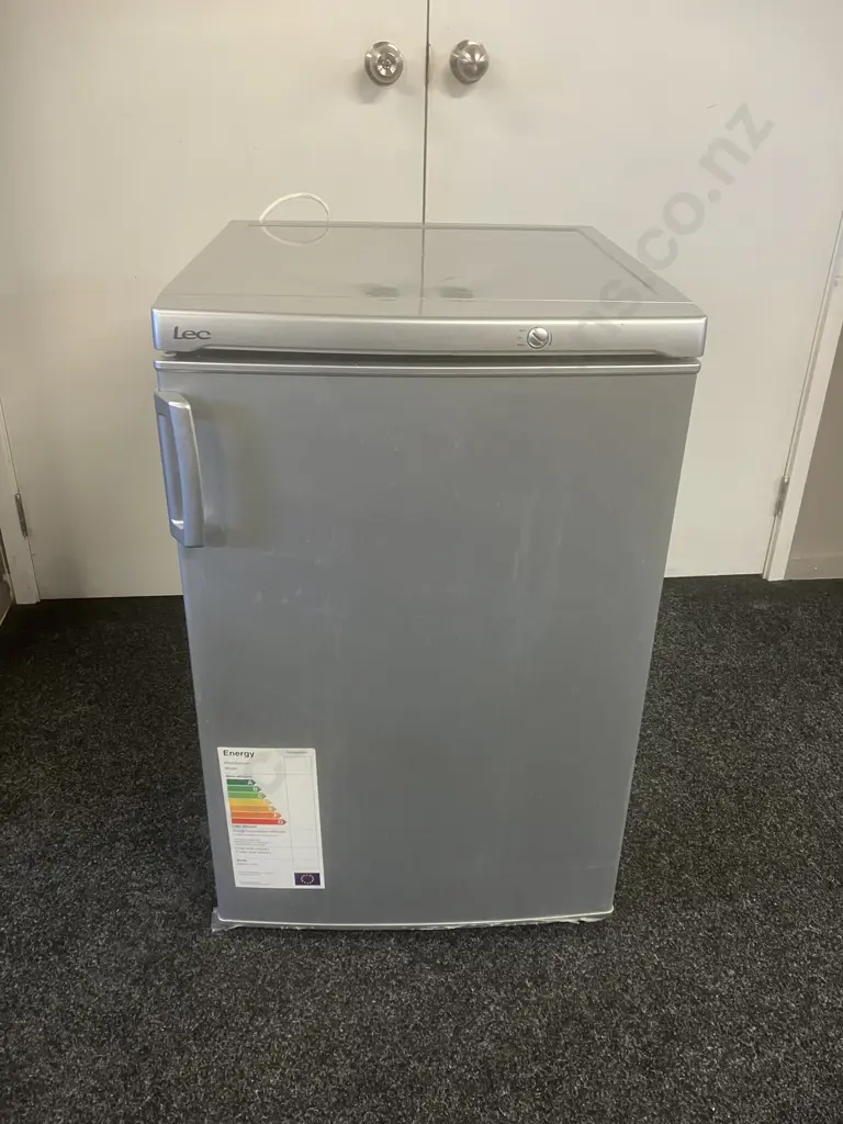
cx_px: 422
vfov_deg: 63.4
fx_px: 909
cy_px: 562
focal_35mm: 28
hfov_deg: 49.7
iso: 200
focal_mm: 3.99
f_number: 1.8
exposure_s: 1/50
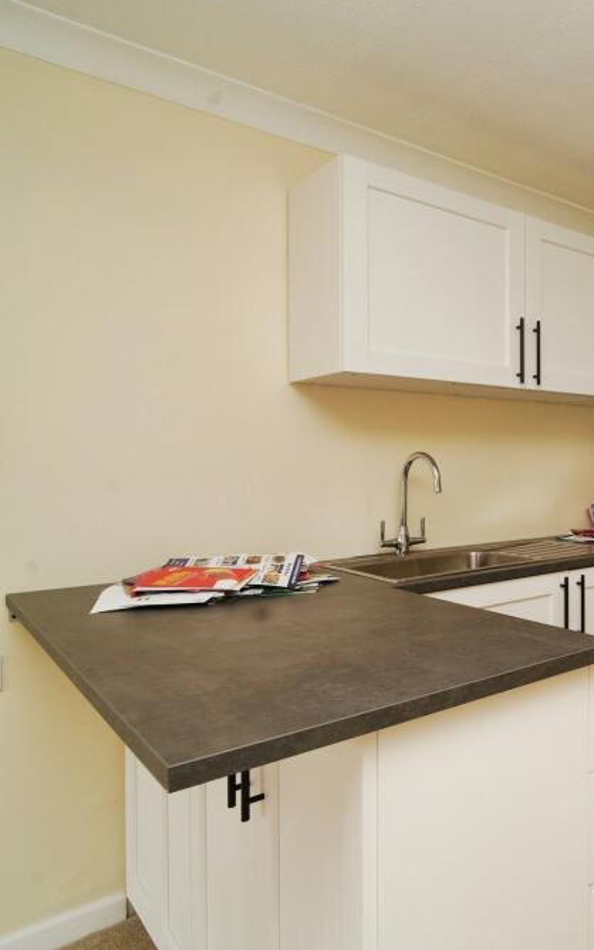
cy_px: 480
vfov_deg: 72.5
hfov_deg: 37.7
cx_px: 705
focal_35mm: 25
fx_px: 647
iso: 400
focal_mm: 16
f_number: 7.1
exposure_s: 1/20
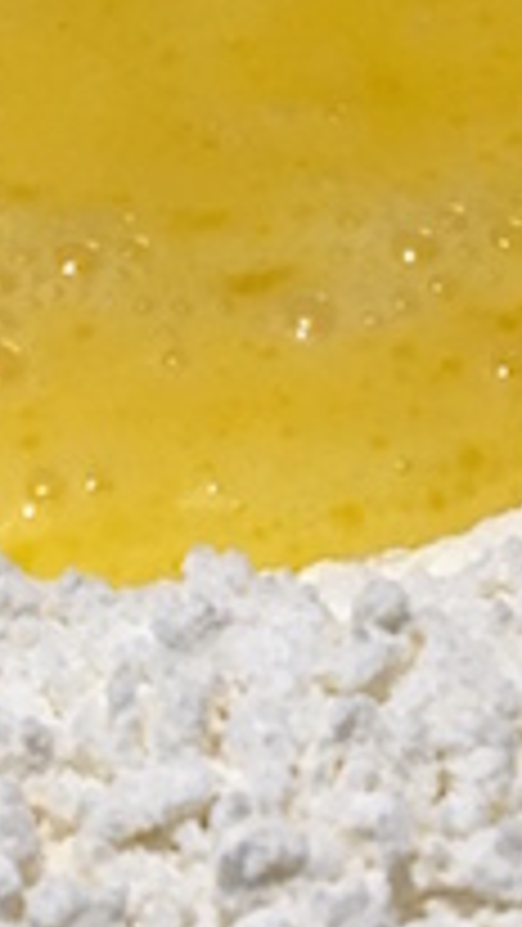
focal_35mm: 138
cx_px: 158
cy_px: -7
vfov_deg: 15.3
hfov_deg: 8.8
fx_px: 3393
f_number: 2.2
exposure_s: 1/30
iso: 40
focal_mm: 4.15
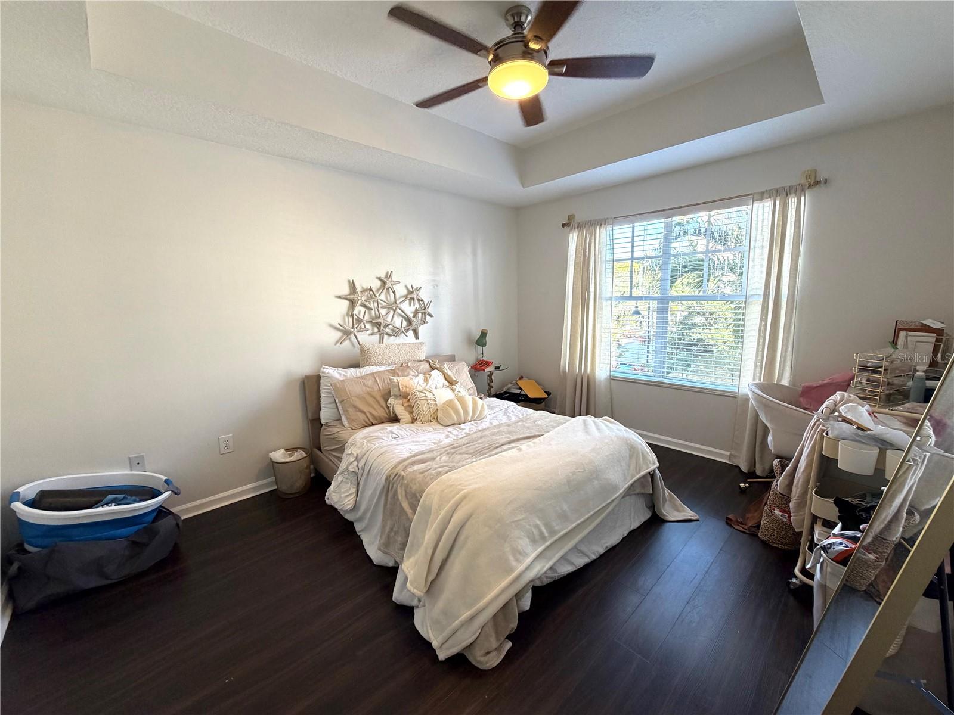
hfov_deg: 102.1
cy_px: 358
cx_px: 477
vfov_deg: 85.7
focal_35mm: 14
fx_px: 386
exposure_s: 1/120
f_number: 2.2
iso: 250
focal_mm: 2.22
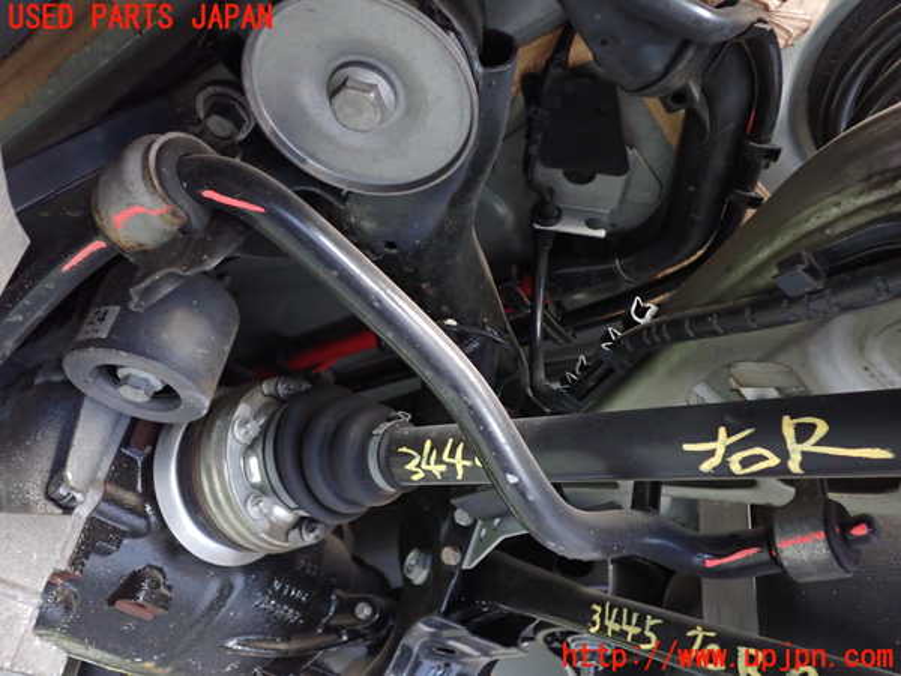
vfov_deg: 46.8
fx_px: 781
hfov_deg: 60.0
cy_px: 338
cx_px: 450
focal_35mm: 30
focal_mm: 5.4
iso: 800
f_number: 2.3
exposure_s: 1/15
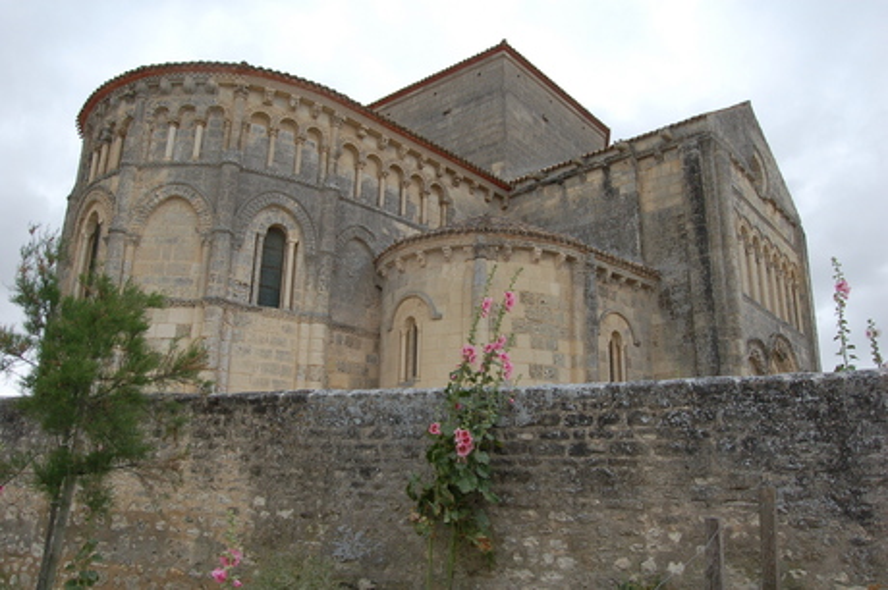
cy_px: 295
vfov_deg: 47.9
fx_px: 666
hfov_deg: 67.4
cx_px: 444
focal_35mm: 27
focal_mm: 18
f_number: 10
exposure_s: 1/200
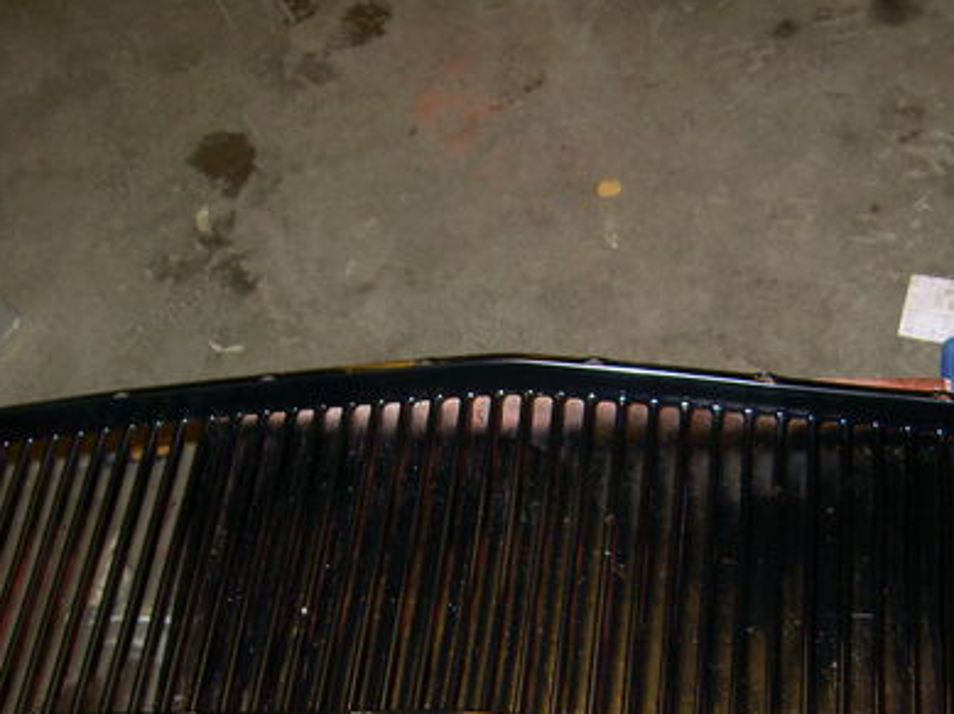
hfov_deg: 34.3
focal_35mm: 56
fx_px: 1542
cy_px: 584
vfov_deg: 25.6
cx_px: 542
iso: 100
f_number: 2.8
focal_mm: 5.6
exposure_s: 1/60
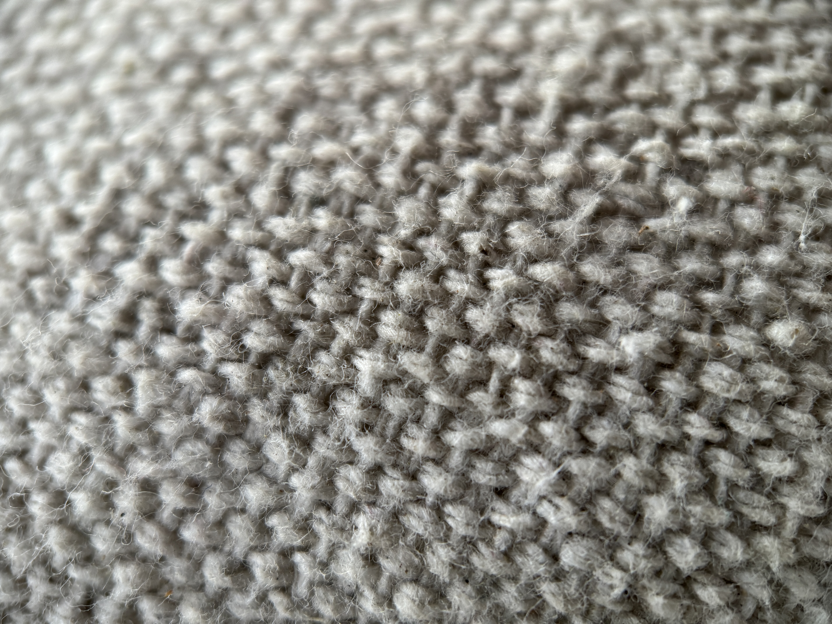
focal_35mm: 24
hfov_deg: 71.6
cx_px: 416
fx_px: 577
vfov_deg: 56.8
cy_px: 312
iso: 200
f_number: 1.78
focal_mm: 6.86
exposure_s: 1/71
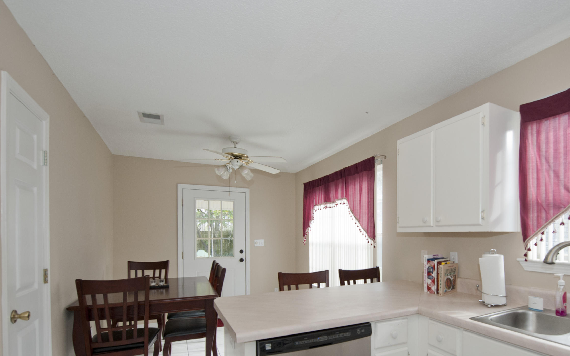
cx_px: 350
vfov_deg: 60.9
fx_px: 295
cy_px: 234
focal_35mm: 19
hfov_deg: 86.6
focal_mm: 14
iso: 800
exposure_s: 1/125
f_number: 6.3
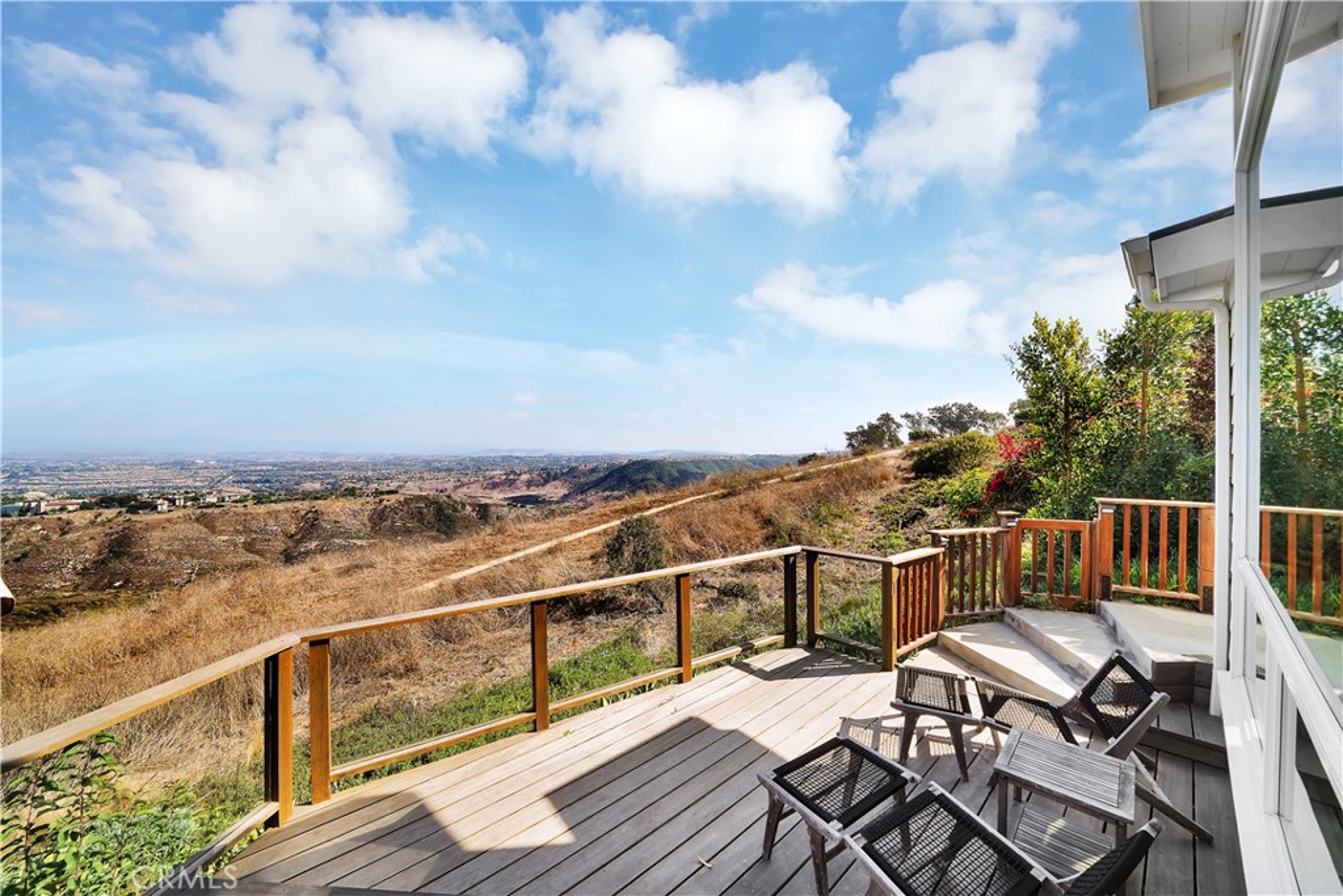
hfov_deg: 112.6
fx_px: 448
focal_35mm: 12
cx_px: 672
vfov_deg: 90.0
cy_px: 448
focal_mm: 12
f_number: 16
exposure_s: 1/60
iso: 100
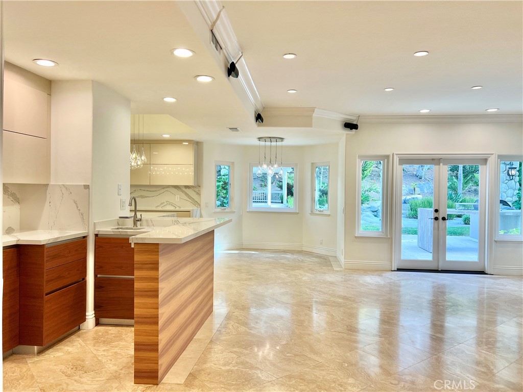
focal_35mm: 26
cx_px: 262
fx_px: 393
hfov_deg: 67.3
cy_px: 196
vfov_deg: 53.1
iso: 50
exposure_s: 1/120
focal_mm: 5.7
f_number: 1.5
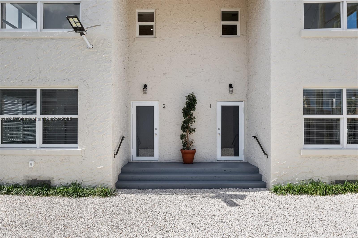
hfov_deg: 73.8
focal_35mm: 24
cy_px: 119
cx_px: 179
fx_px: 239
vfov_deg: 53.1
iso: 320
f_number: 7.1
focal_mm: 24
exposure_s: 1/500
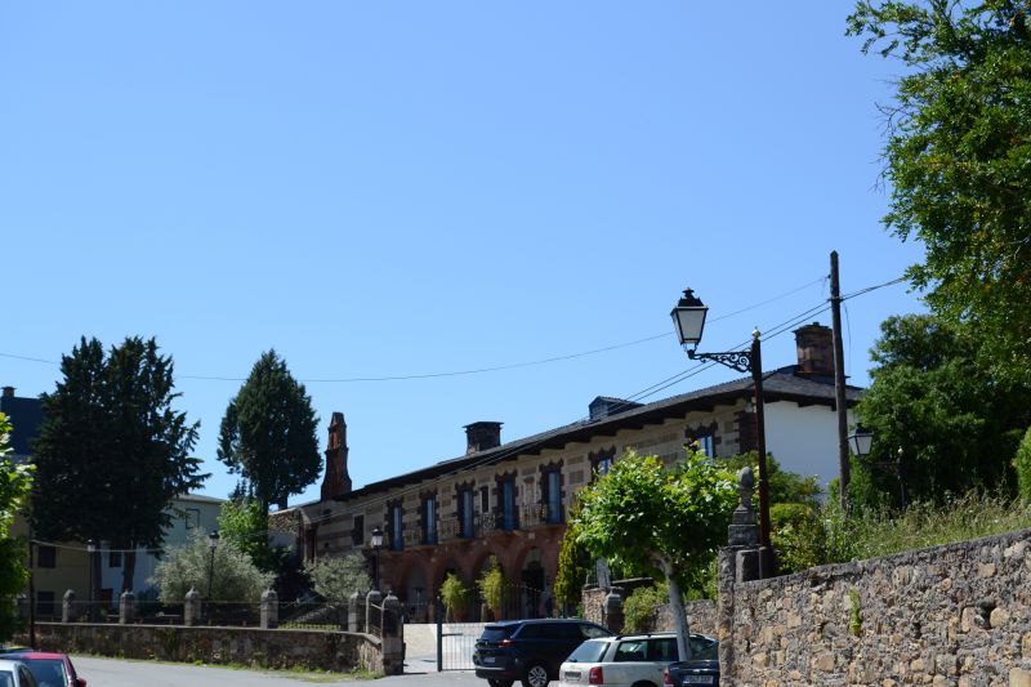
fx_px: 1503
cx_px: 516
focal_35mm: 52
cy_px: 344
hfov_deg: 37.9
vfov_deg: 25.7
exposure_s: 1/800
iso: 100
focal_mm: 35
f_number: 4.5
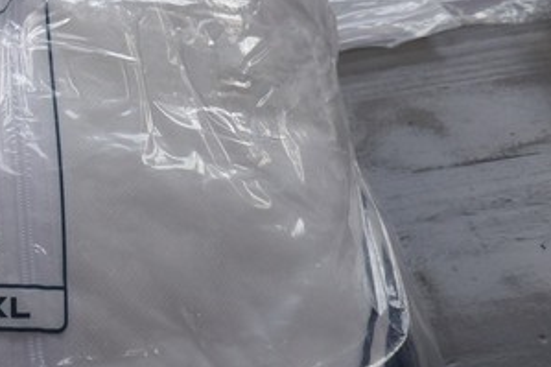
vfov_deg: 18.6
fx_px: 1117
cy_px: 157
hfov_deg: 26.6
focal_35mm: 73
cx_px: 41
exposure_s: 1/100
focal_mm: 4.5
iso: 100
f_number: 2.8
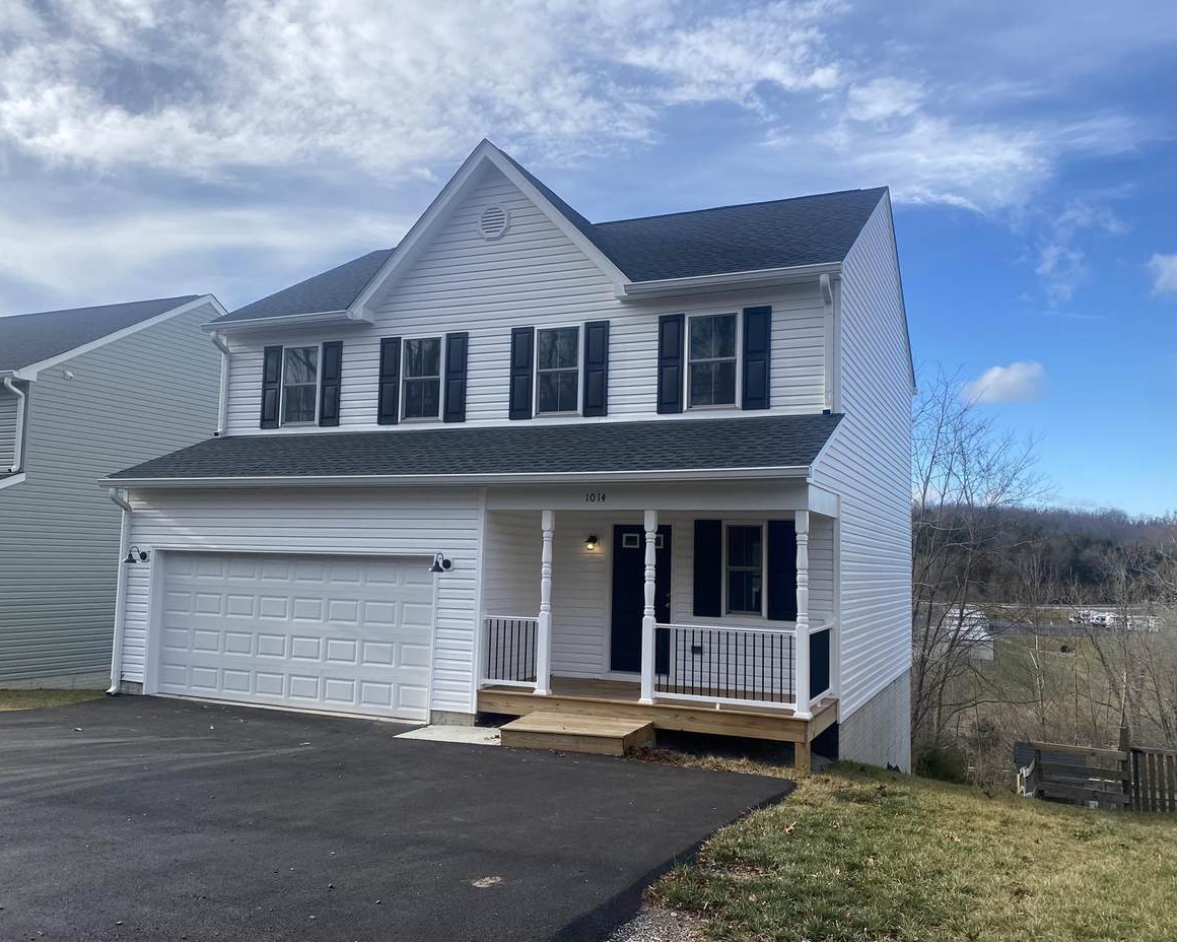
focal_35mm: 28
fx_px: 975
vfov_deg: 51.5
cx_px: 588
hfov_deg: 62.2
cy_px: 480
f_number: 1.8
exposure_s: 1/1838
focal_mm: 4.25
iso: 32
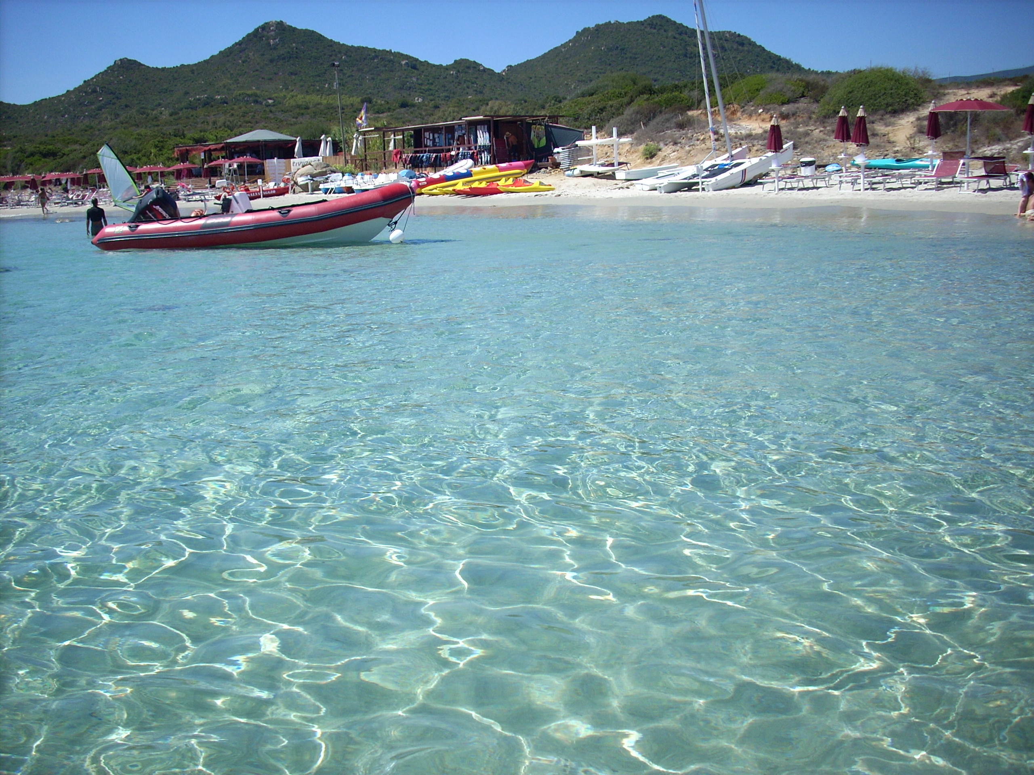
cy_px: 388
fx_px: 1105
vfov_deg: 38.7
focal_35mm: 37
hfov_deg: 50.1
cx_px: 517
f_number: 5.6
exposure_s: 1/297
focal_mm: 6.2
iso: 64
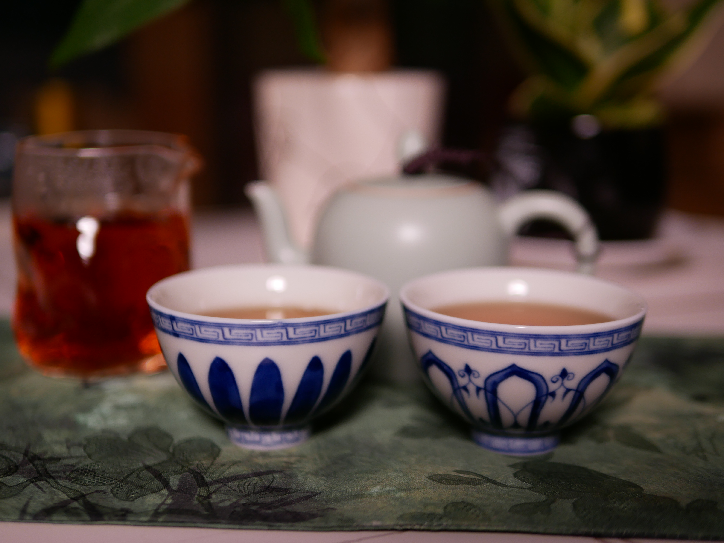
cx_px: 362
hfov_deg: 38.2
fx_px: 1046
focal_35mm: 50
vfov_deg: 29.1
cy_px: 272
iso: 200
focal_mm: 25
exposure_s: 1/125
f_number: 1.4
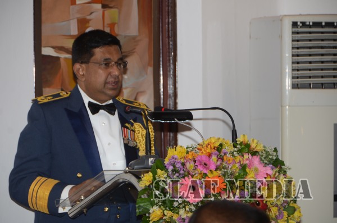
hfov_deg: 10.2
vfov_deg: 6.7
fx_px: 1891
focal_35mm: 202
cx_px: 168
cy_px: 112
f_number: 5.6
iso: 400
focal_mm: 135
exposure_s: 1/60
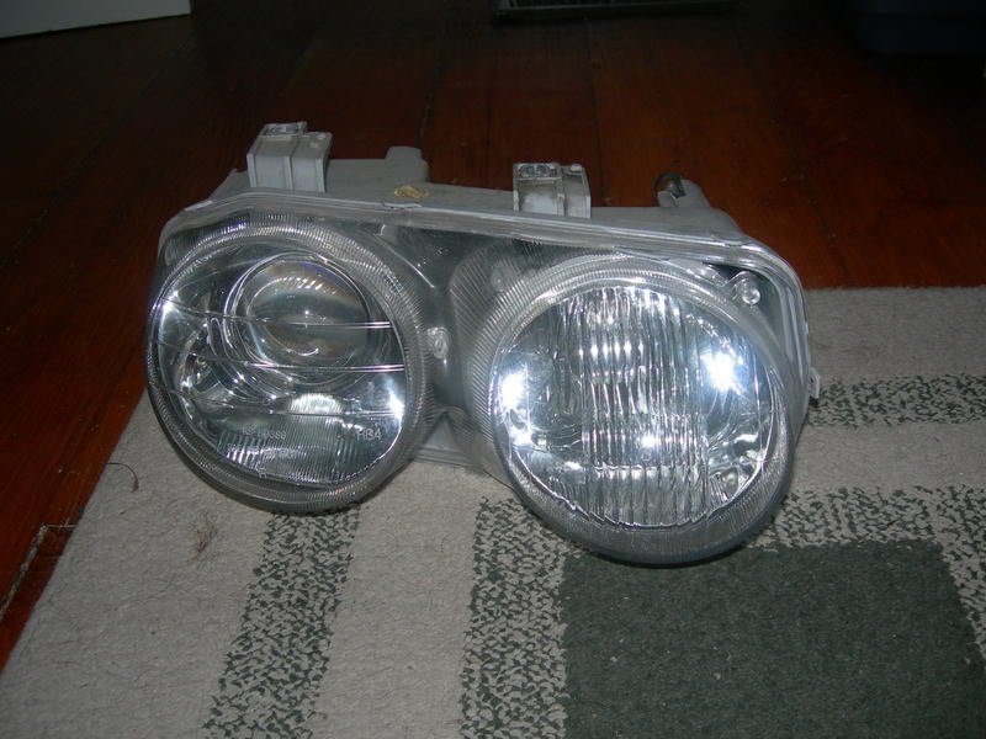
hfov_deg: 49.0
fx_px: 1082
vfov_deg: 37.7
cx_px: 493
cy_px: 370
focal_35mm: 38
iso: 50
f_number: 2.8
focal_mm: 7.8
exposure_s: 1/60.1
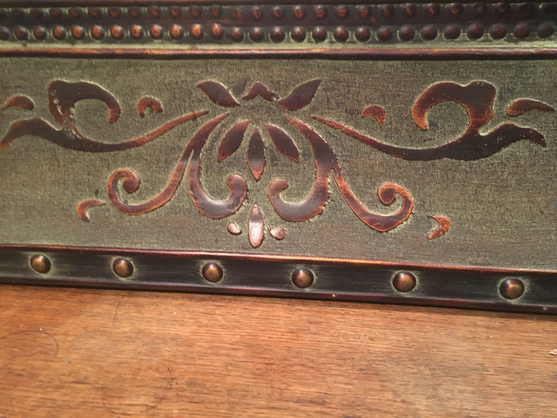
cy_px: 209
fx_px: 467
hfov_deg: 61.7
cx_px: 278
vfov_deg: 48.2
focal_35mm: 29
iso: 500
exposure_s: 1/17
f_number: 2.2
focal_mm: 4.15
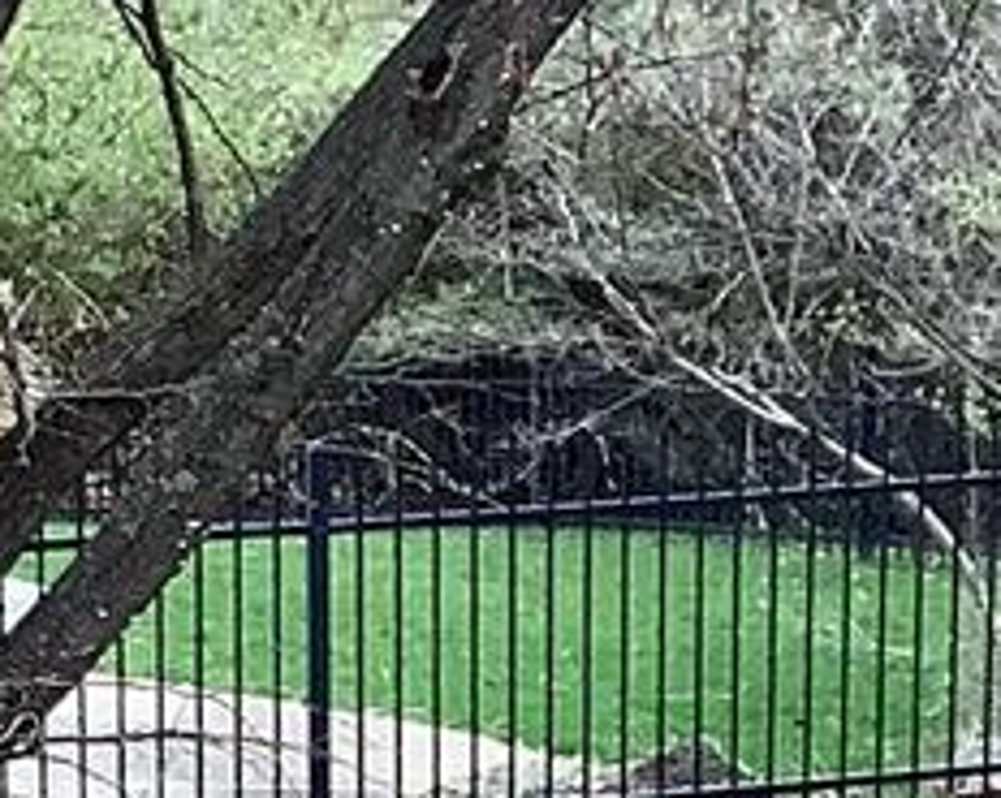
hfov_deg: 9.2
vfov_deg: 7.2
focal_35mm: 209
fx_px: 6184
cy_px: 1342
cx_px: 328
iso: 40
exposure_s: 1/120
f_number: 2.4
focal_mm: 3.3
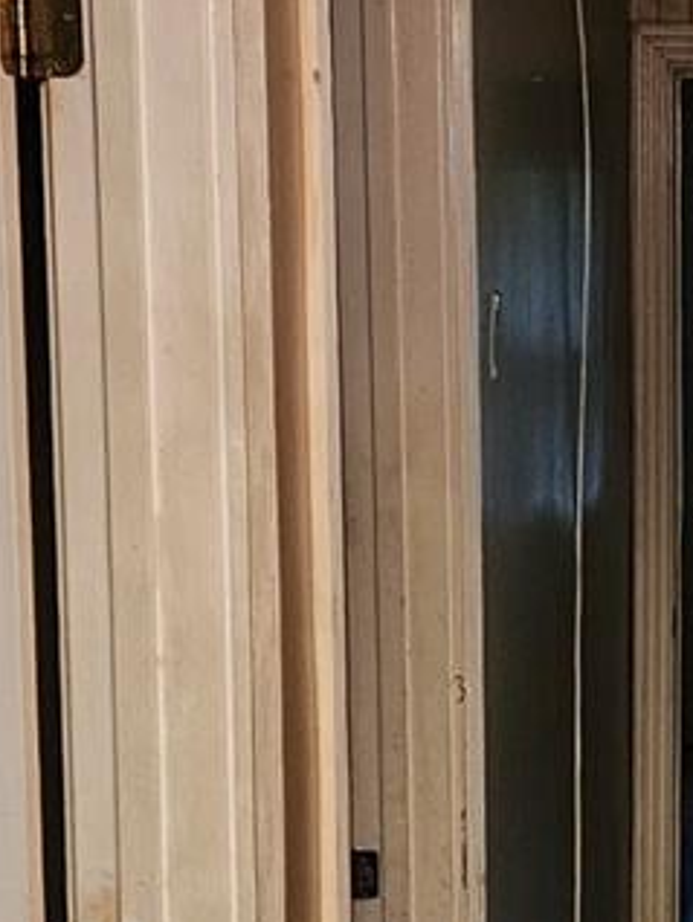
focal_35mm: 111
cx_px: 948
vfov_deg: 17.6
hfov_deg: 12.8
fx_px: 2959
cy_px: 731
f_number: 1.8
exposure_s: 1/120
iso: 320
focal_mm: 5.4
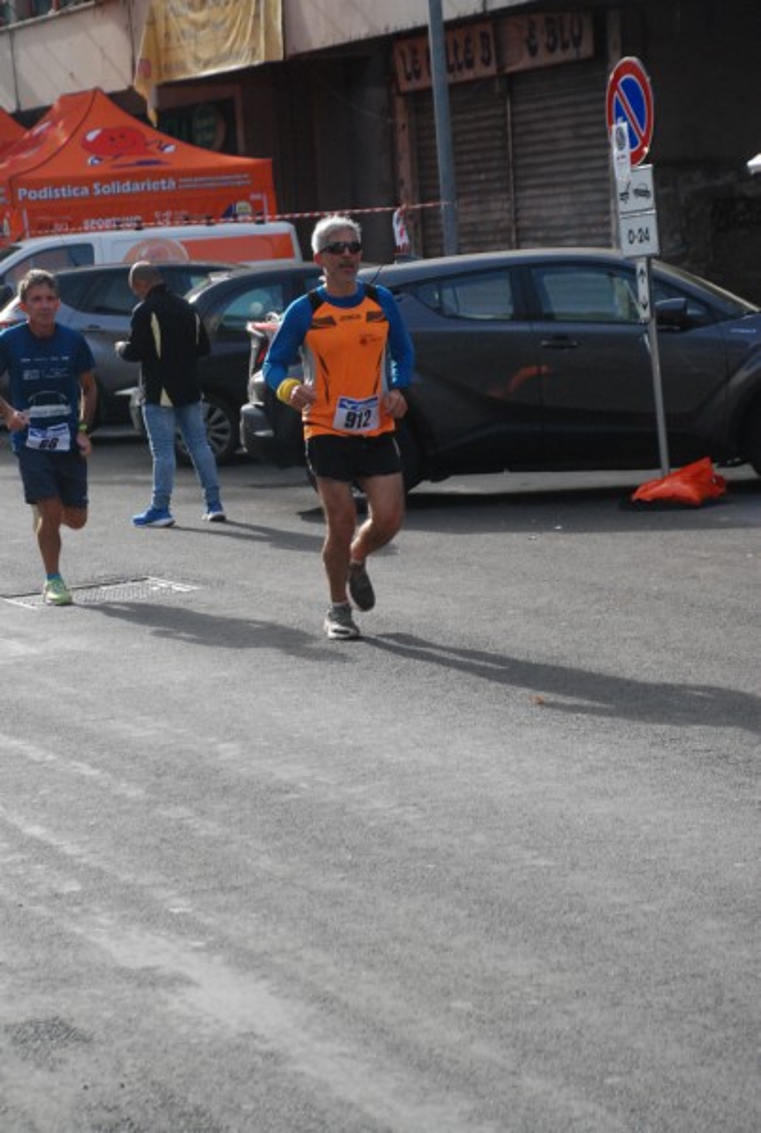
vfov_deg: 19.4
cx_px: 380
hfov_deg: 13.1
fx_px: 3312
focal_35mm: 105
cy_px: 566
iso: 1000
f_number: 5.6
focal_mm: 70
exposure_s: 1/1250
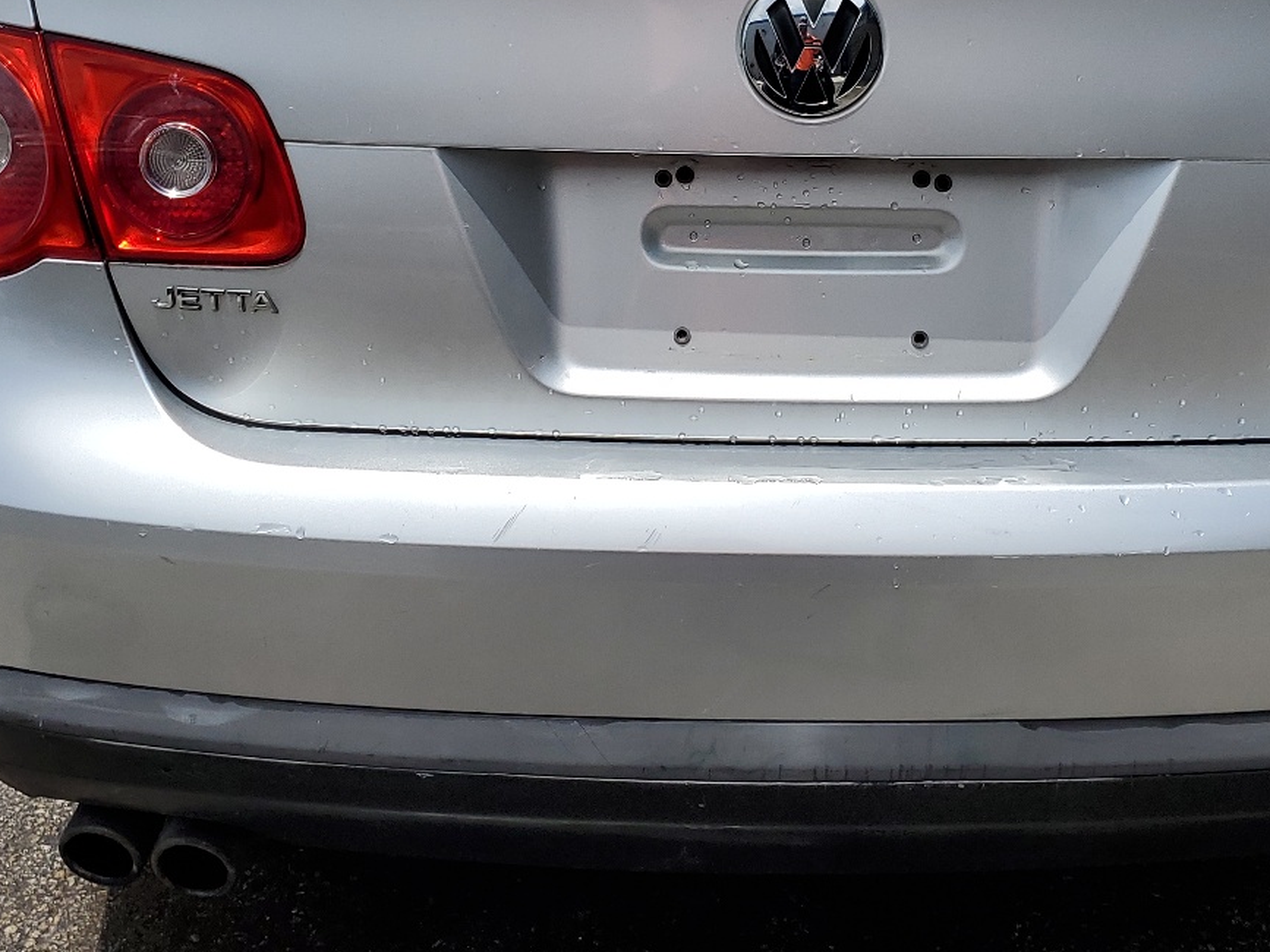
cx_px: 740
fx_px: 1761
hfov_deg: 39.5
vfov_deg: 29.7
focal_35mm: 48
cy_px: 215
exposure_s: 1/5000
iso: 50
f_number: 1.5
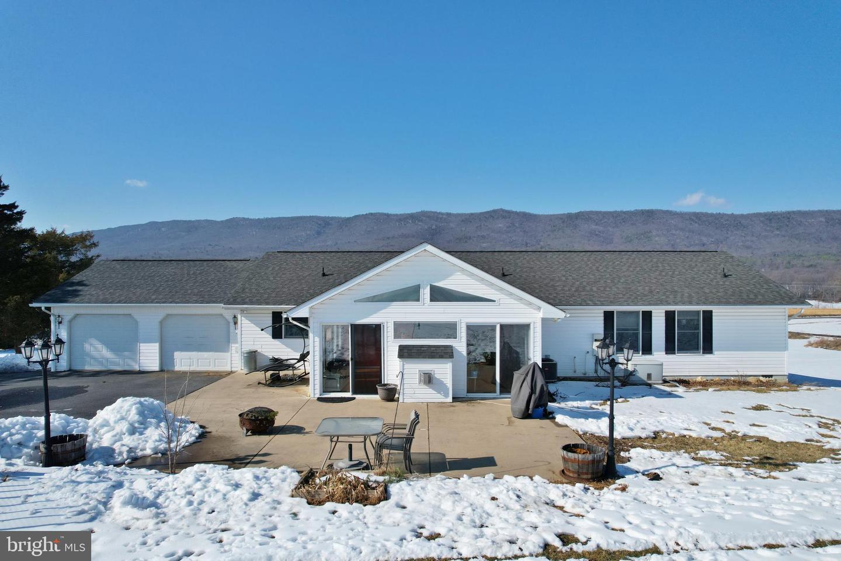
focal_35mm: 22
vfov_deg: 57.2
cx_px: 420
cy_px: 280
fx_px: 514
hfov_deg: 78.6
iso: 140
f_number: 2.8
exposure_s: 1/4000
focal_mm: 8.38
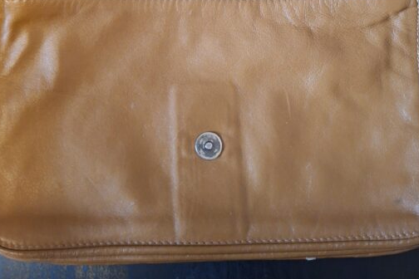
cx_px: 196
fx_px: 442
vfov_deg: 32.0
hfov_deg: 50.7
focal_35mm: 38
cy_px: -7
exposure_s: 1/20
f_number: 1.8
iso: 1250
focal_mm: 5.54
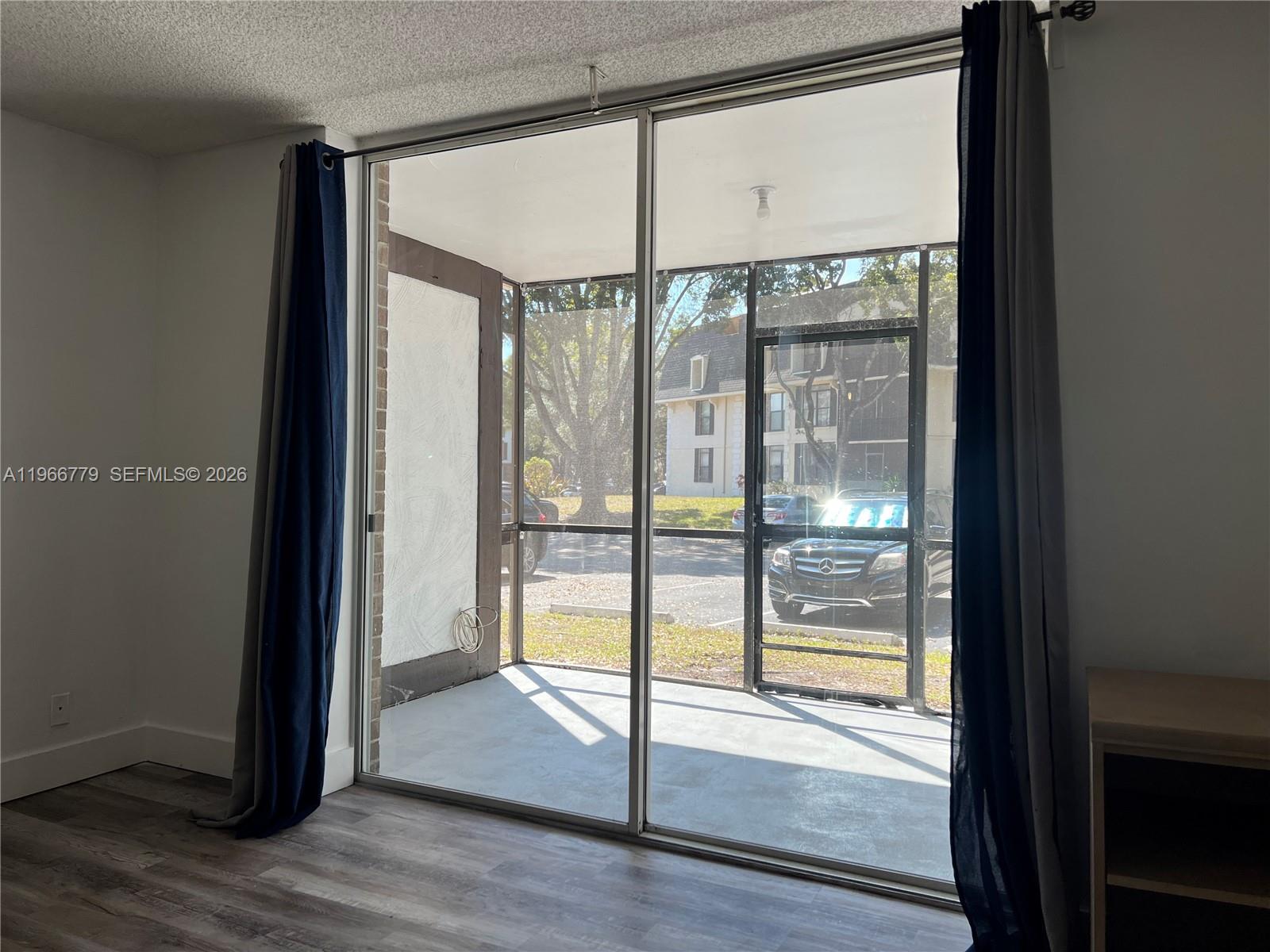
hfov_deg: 67.3
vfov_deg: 53.1
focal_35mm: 26
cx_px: 635
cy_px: 476
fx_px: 954
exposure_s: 1/687
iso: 50
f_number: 1.5
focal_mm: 5.7
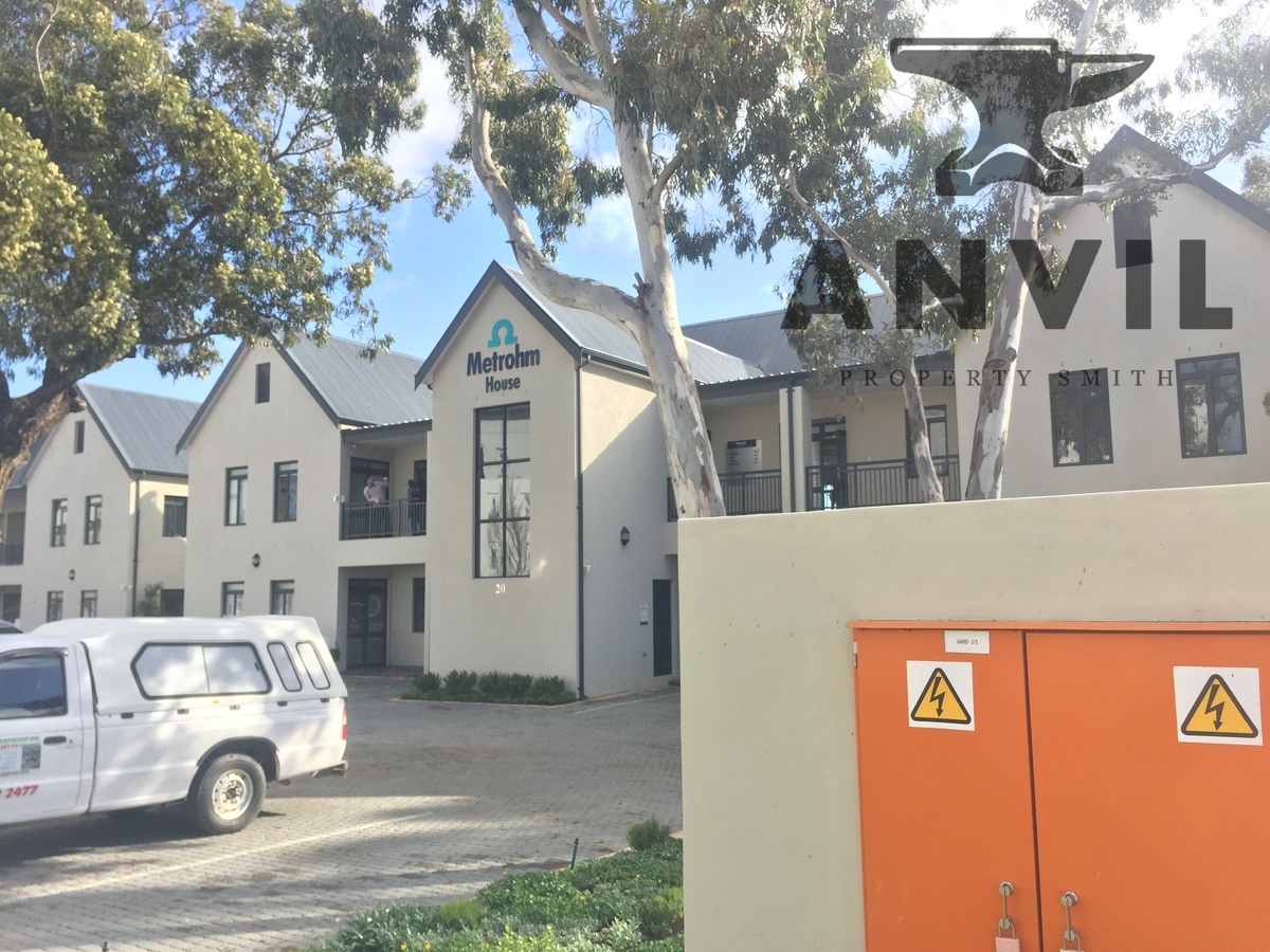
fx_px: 1064
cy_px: 476
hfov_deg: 61.7
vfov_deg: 48.2
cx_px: 635
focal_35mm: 29
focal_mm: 4.15
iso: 32
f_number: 2.2
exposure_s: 1/807
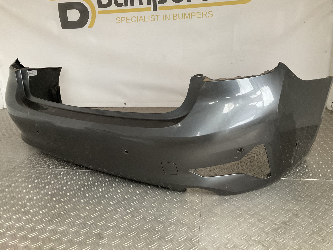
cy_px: 125
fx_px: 279
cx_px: 166
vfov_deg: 48.2
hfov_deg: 61.7
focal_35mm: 29
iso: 160
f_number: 1.8
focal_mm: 3
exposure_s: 1/60
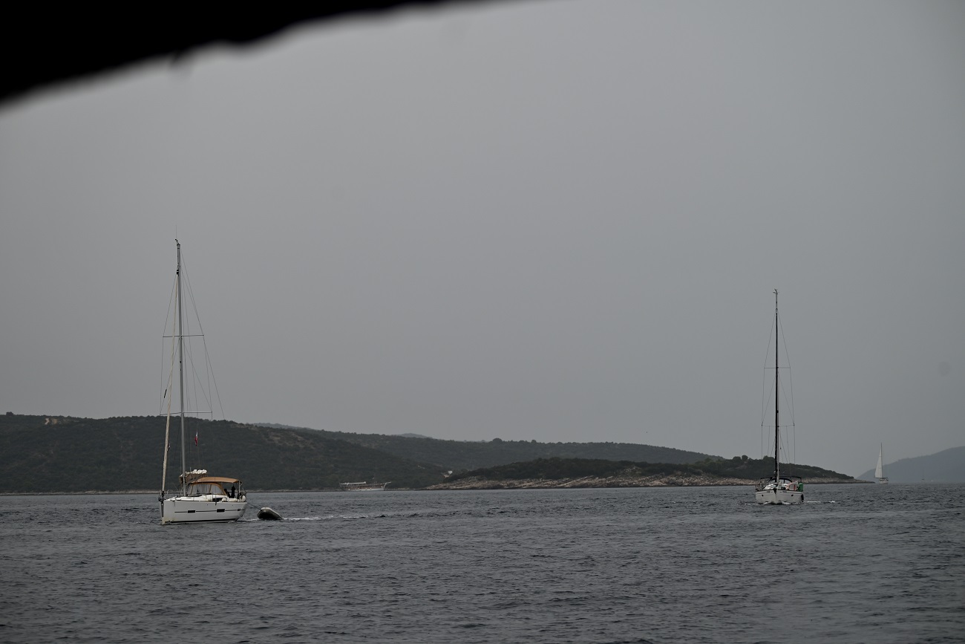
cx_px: 482
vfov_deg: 14.0
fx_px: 2627
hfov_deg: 20.8
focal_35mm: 98
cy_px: 322
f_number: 5.6
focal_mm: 98
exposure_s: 1/500
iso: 110
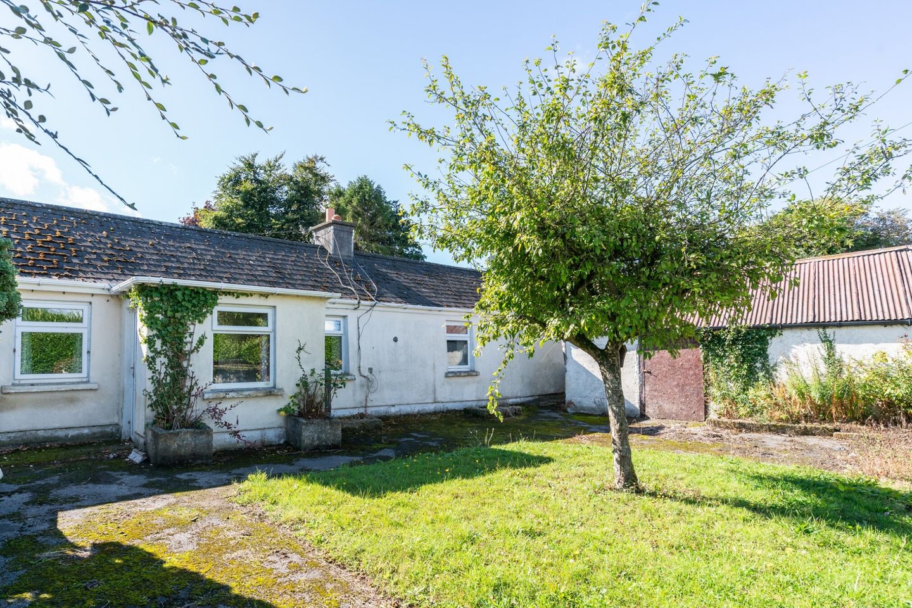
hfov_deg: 90.0
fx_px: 456
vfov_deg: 67.4
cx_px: 456
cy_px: 304
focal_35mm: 18
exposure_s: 1/320
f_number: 7.1
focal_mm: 18
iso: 400
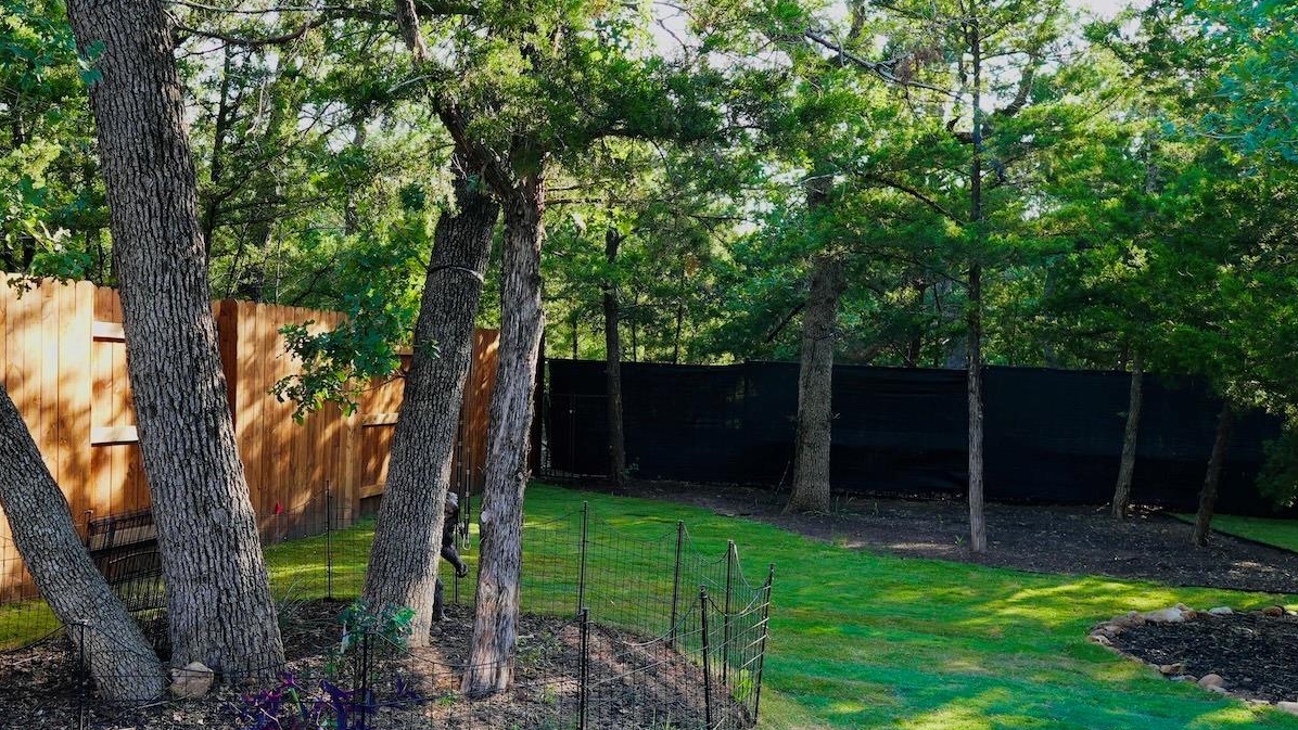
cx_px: 345
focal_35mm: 38
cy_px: 394
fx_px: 1303
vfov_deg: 31.3
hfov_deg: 51.0
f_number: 3.2
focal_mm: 15
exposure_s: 1/80
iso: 100
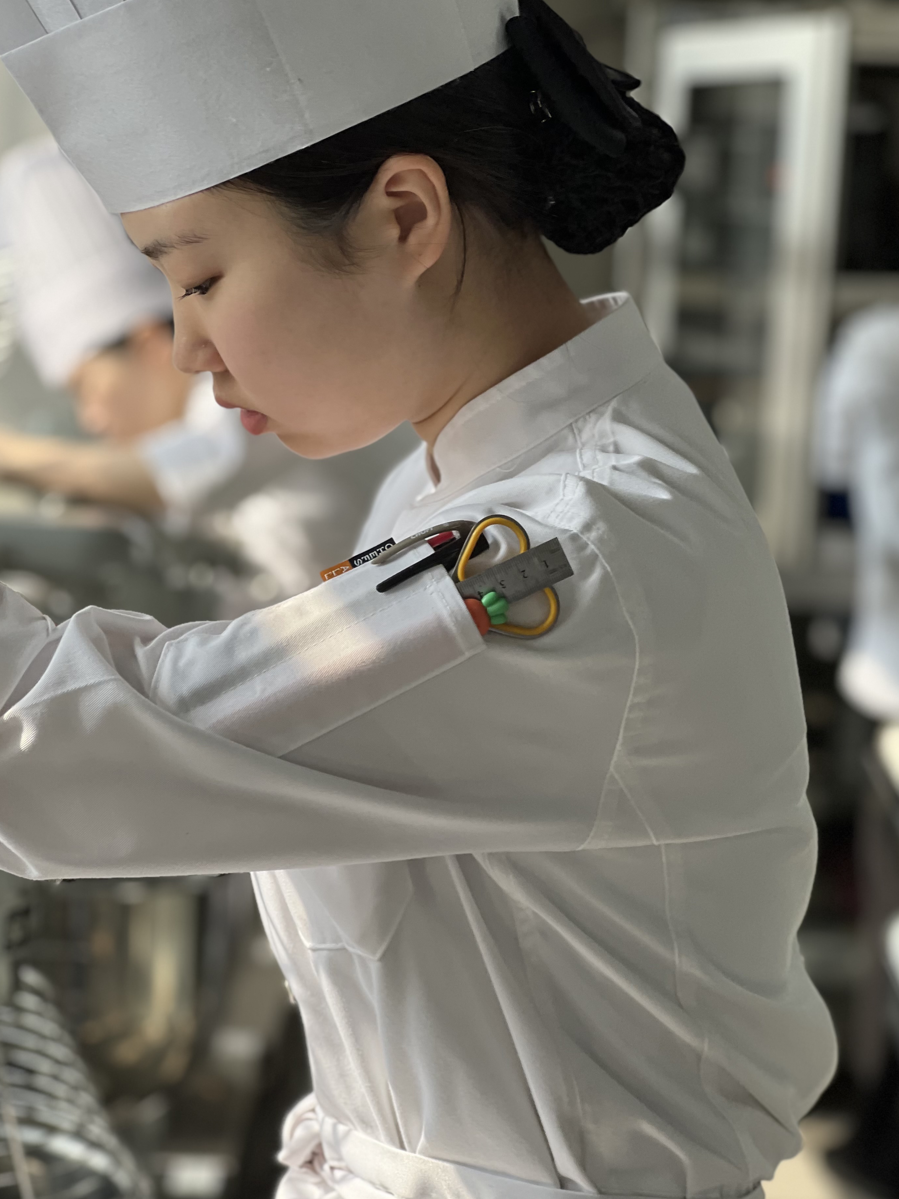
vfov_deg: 23.0
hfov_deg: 17.4
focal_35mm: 85
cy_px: 617
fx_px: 2944
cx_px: 426
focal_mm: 9
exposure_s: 1/120
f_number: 2.8
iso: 40
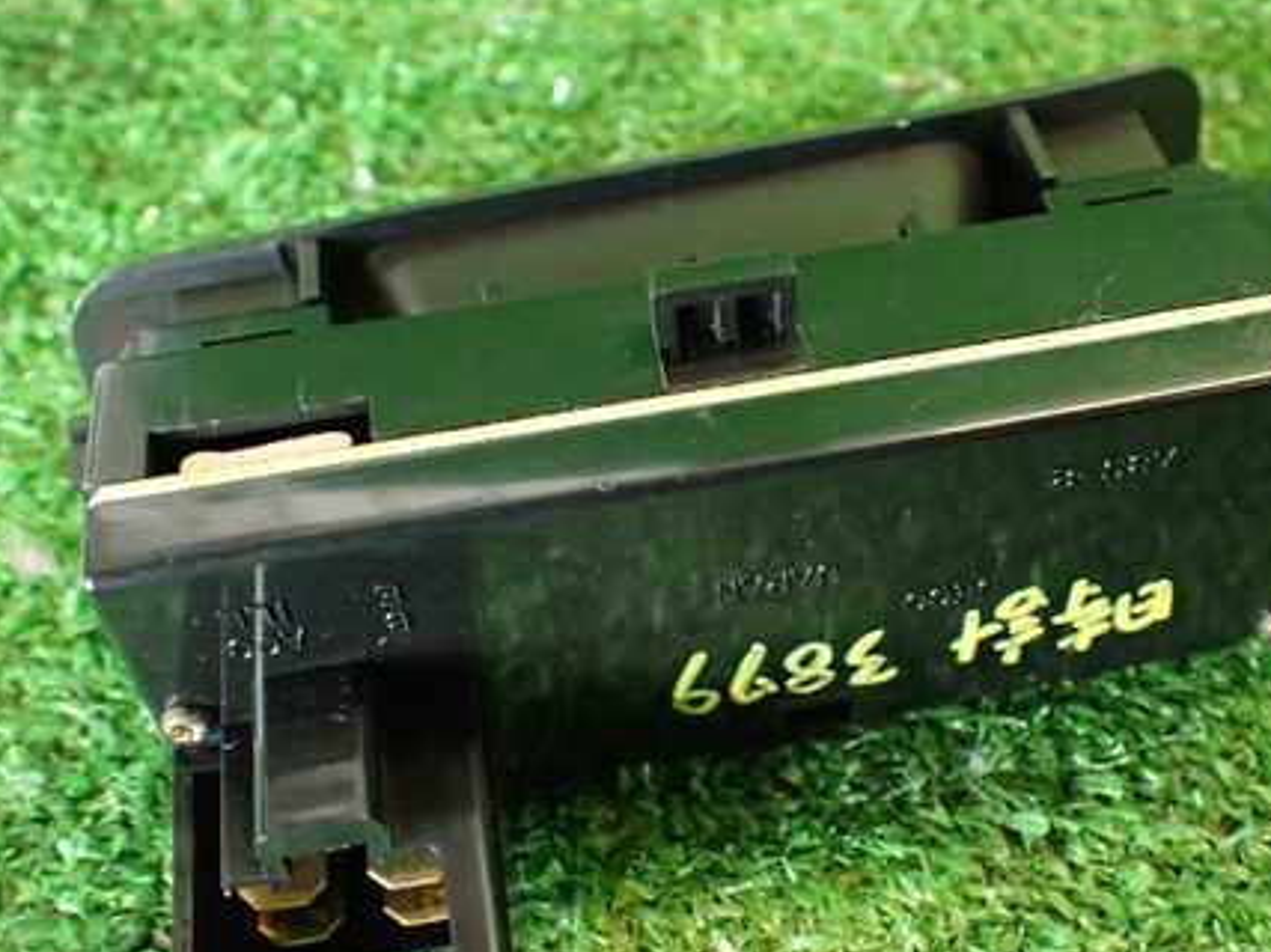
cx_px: 732
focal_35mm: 45
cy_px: 541
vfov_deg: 32.1
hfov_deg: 42.0
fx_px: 1652
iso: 400
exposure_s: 1/30
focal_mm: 5.79
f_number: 2.4
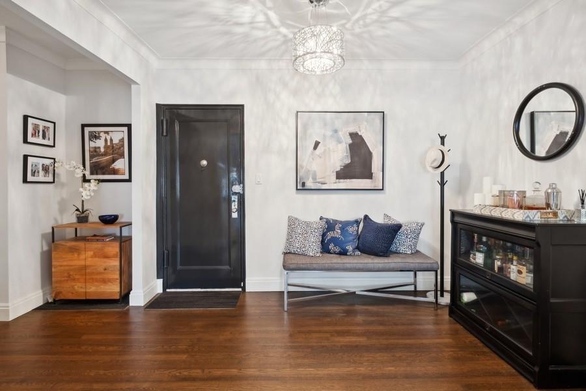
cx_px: 293
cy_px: 196
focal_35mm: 17
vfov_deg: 70.4
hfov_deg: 93.3
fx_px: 277
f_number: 9
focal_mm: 11
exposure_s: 1/1.43
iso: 320
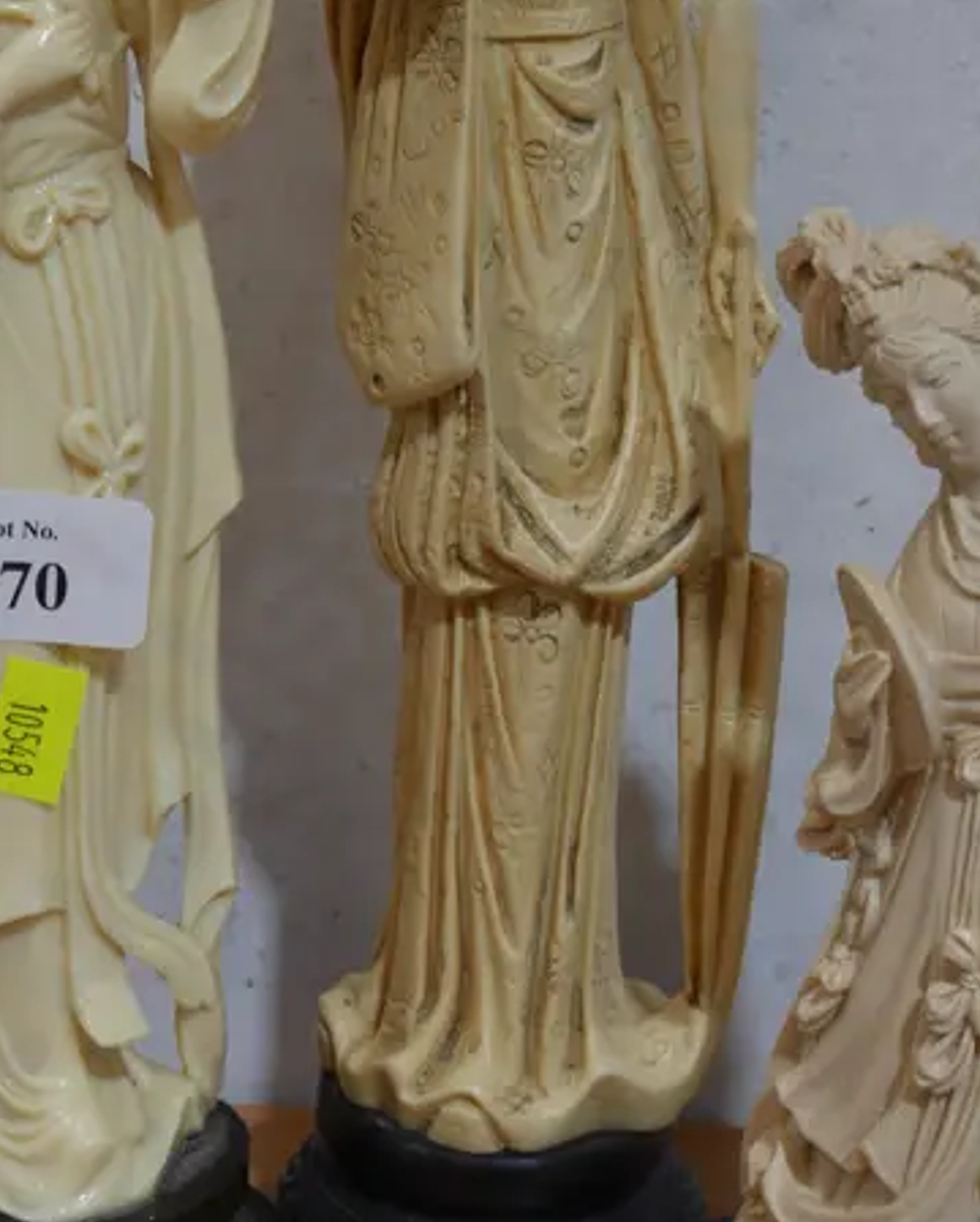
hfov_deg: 17.3
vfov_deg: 21.4
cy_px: 389
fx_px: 3222
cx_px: 472
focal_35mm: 89
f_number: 4.5
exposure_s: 1/60
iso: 250
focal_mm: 20
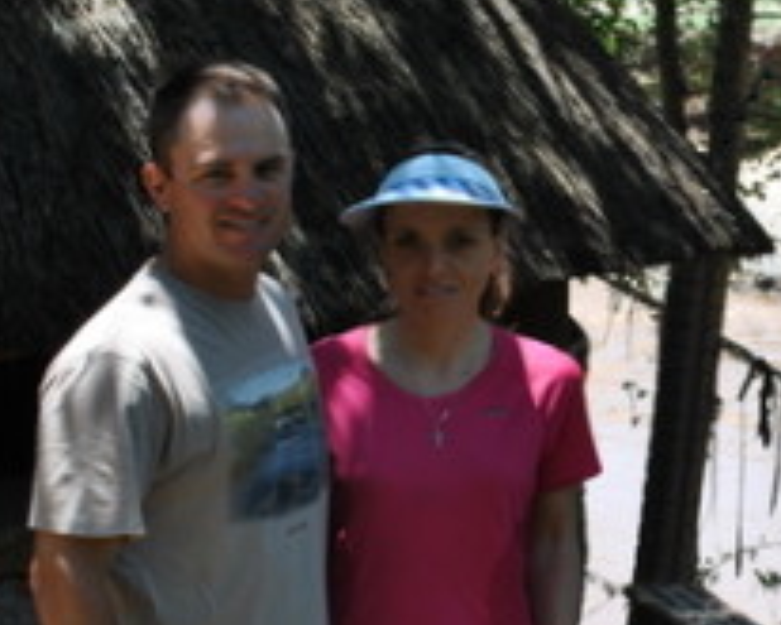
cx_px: 717
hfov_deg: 16.6
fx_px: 2636
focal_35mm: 114
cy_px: 424
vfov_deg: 13.5
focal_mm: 32
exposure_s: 1/160
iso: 100
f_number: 6.3
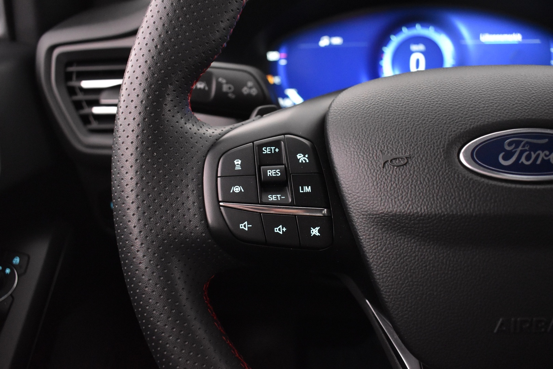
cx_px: 276
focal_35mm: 32
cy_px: 184
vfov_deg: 41.7
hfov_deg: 59.5
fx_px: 484
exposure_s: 1/30
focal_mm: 21
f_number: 3.8
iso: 3200
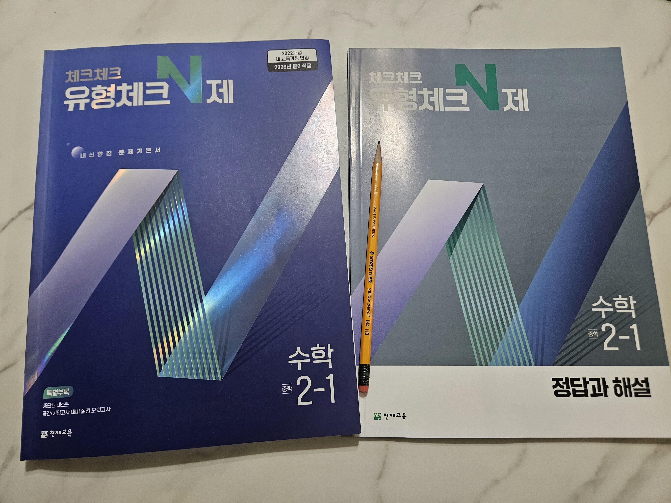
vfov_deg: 58.9
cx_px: 336
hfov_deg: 73.9
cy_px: 252
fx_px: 446
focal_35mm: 23
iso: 320
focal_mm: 5.4
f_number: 1.8
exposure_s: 1/120
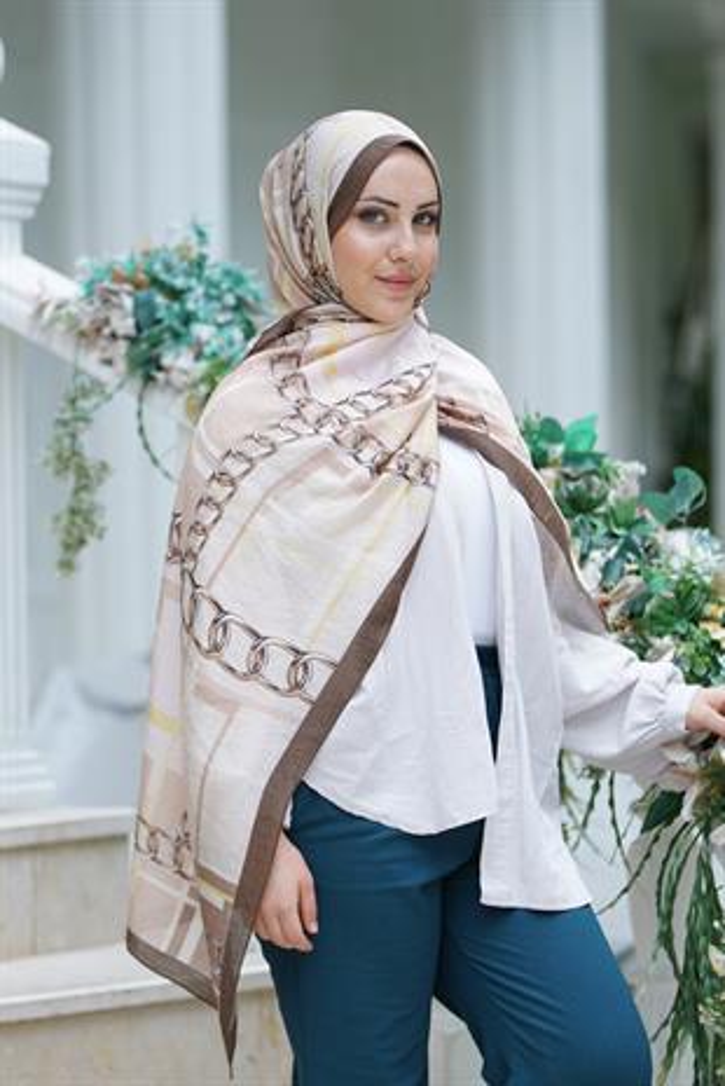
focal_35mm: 105
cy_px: 543
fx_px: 3167
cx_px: 362
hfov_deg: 13.1
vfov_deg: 19.4
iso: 100
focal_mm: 105
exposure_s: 1/250
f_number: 2.8
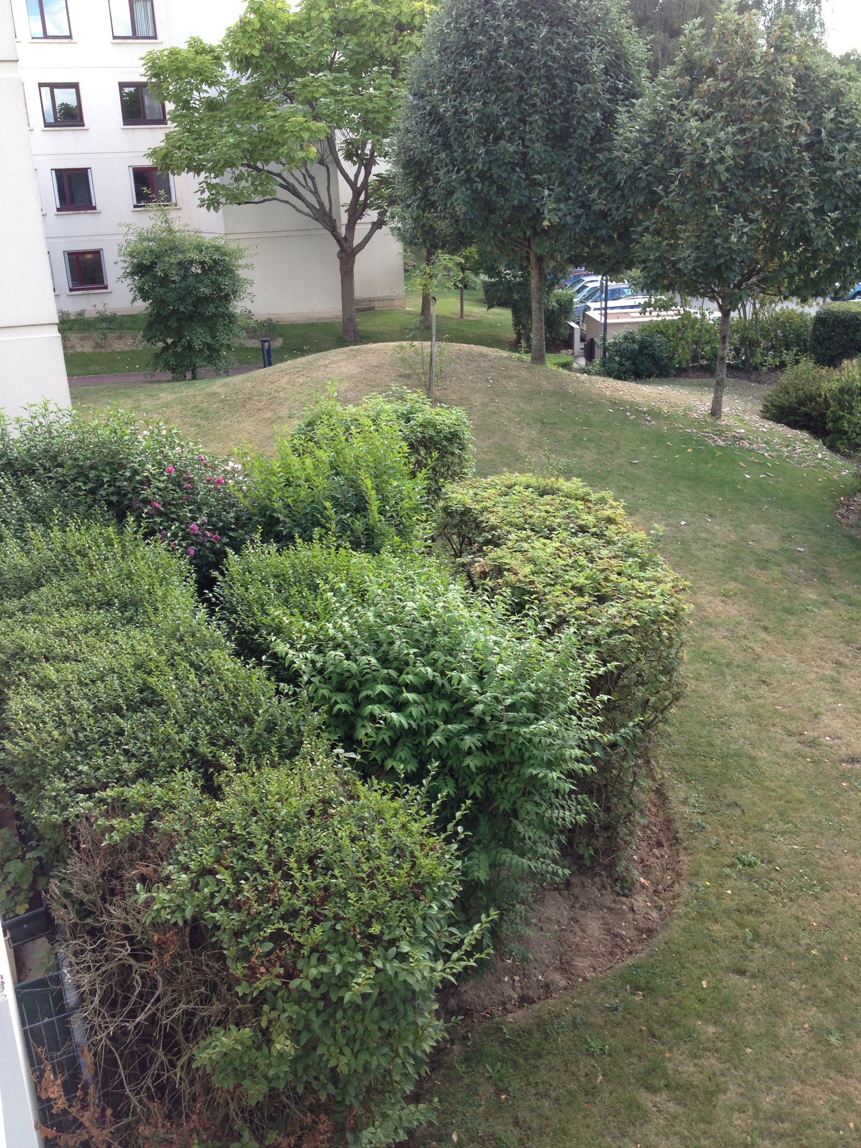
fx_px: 1161
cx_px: 430
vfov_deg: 52.6
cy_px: 574
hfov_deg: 40.7
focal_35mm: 35
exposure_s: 1/155
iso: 50
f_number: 2.4
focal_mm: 4.28
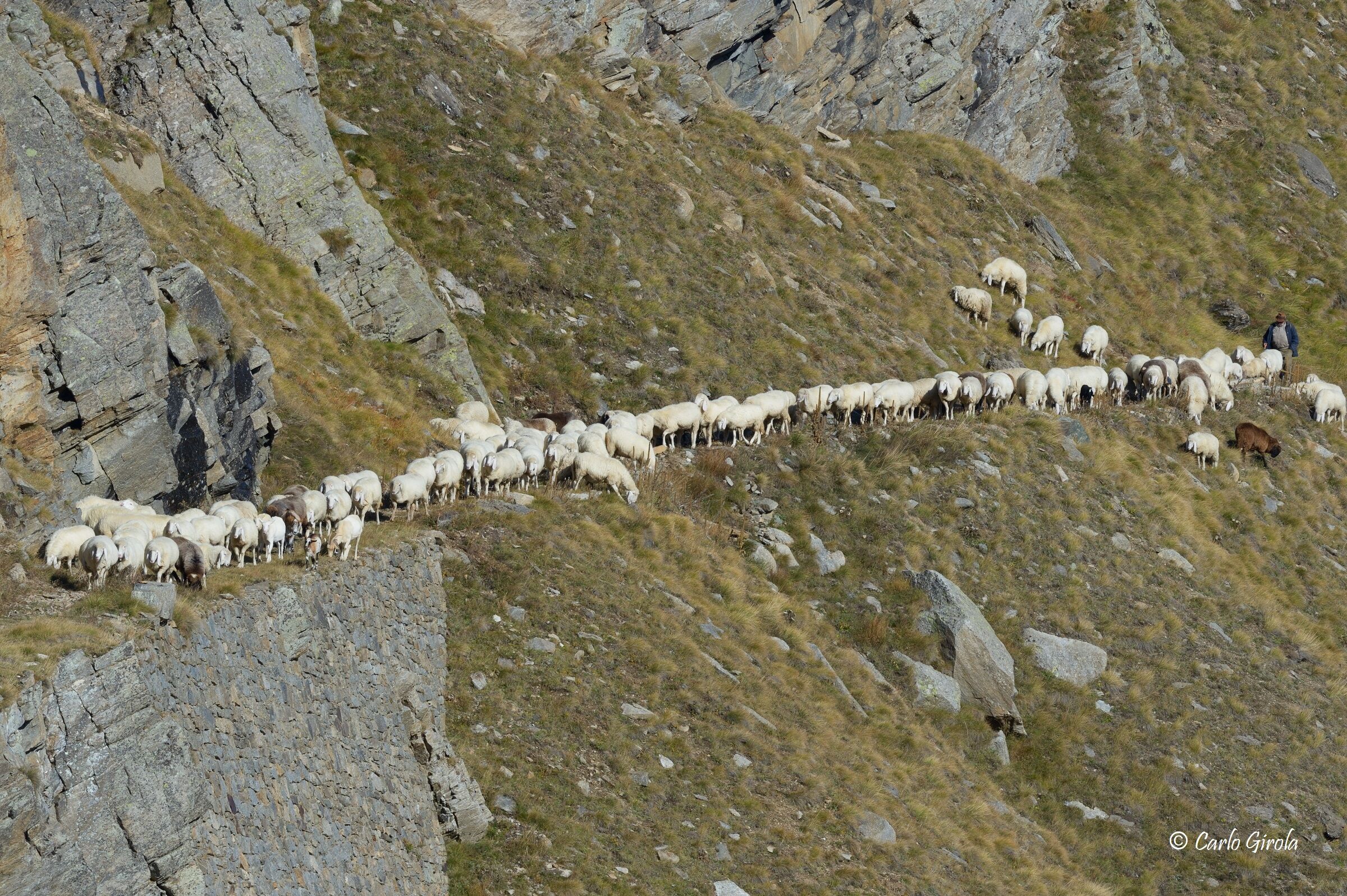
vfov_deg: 2.3
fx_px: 22435
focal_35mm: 600
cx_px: 674
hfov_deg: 3.4
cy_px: 448
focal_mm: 600
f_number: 11
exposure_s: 1/800
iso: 640
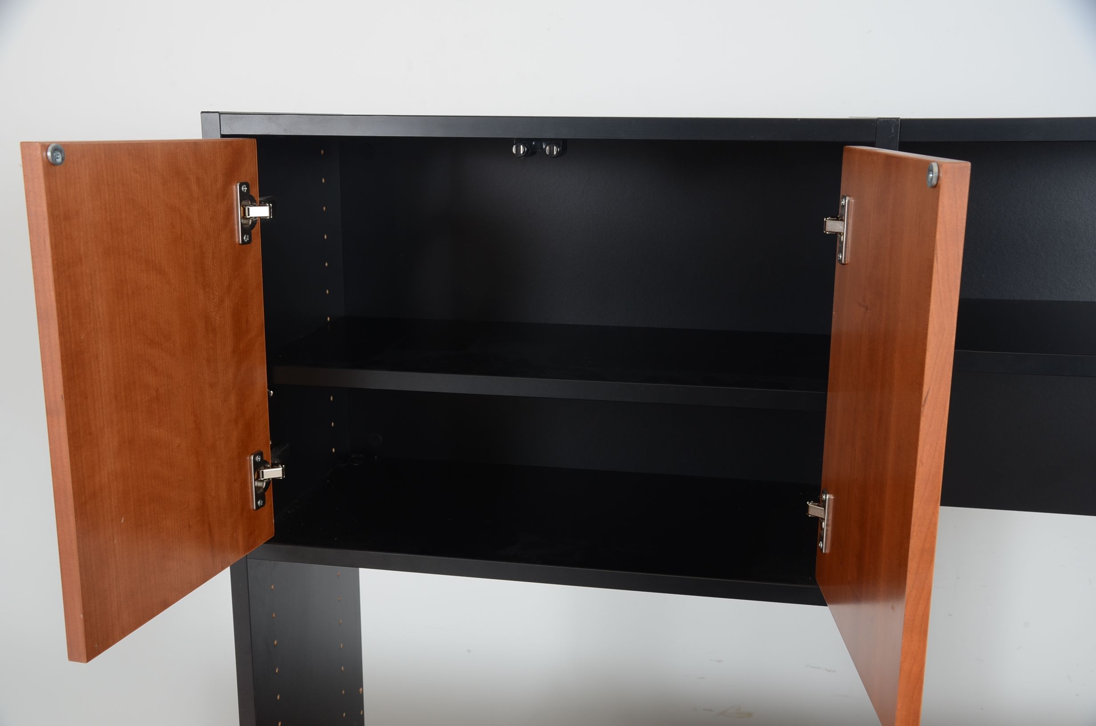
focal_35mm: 38
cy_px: 363
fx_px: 1139
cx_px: 548
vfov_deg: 35.3
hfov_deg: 51.4
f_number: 7.1
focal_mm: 25
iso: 160
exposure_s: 1/60
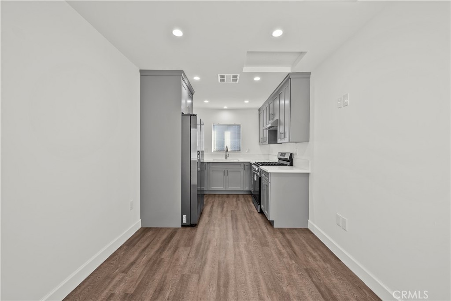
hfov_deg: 104.2
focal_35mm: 14
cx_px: 226
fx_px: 175
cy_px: 150
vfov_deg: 81.2
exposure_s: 1/3
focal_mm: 14
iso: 125
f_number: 9
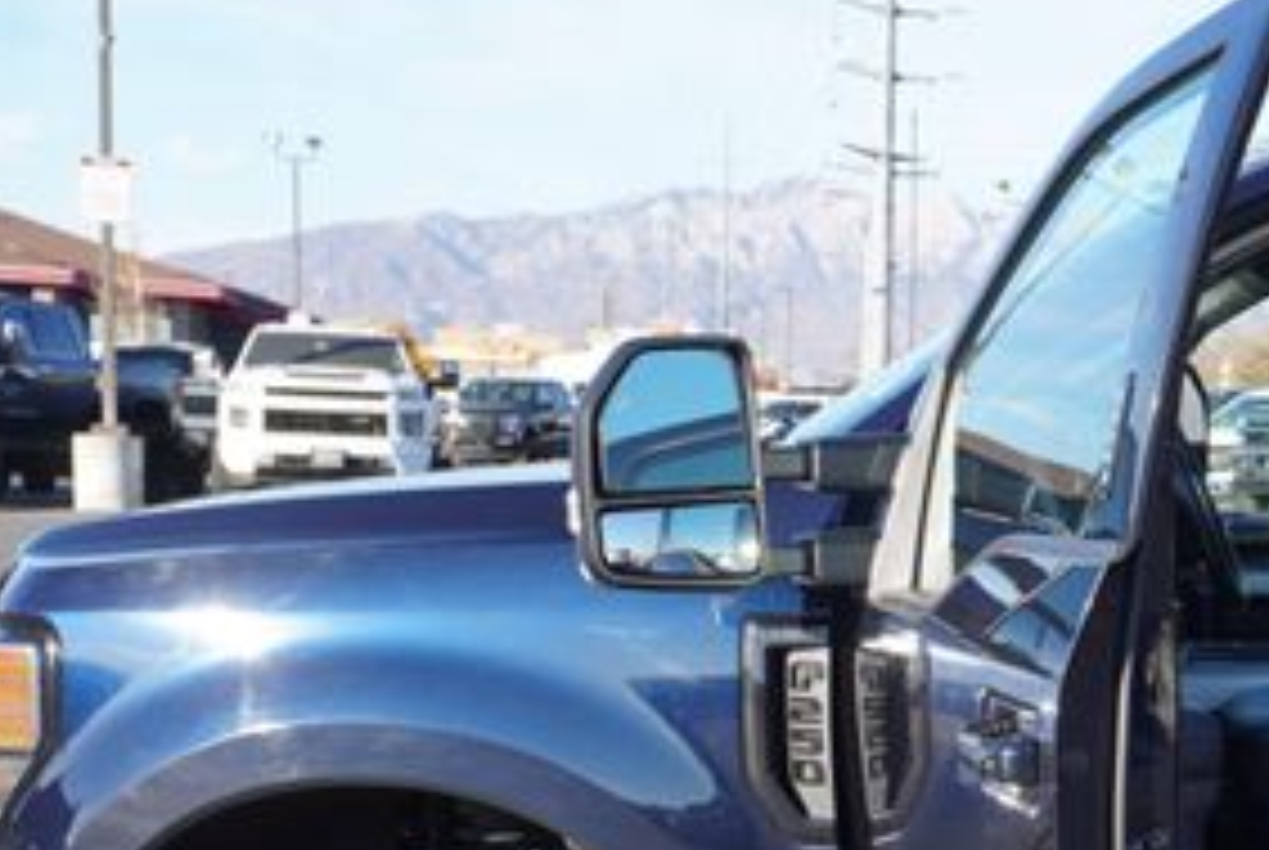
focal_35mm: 68
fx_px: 2401
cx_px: 1197
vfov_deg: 19.7
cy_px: 783
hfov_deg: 28.2
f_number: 4.5
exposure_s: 1/200
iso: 100
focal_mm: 20
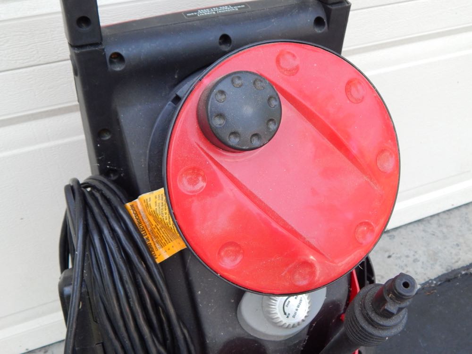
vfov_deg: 40.7
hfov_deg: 52.6
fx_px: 477
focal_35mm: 35
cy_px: 177
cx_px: 236
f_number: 3.3
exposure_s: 1/250
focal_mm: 6.1
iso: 400
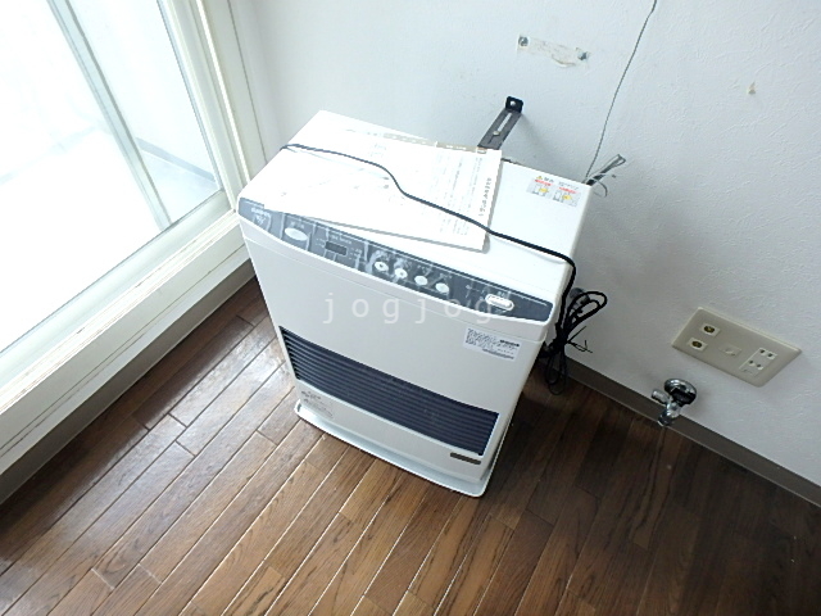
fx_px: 498
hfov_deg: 79.0
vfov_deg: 63.4
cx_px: 410
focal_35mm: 21
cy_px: 308
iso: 250
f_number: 3.5
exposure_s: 1/30
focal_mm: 3.7
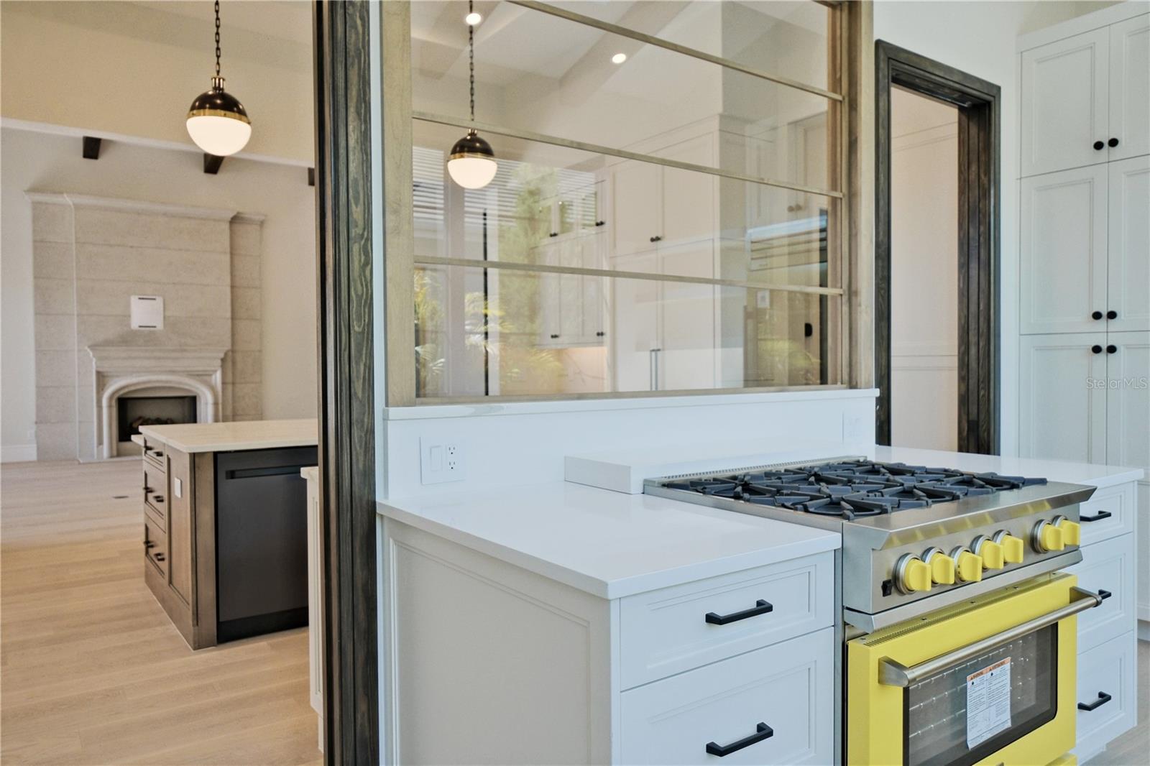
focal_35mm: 23
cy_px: 383
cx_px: 575
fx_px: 735
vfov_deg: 55.1
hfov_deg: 76.1
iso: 640
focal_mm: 15.4
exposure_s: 1/800
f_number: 4
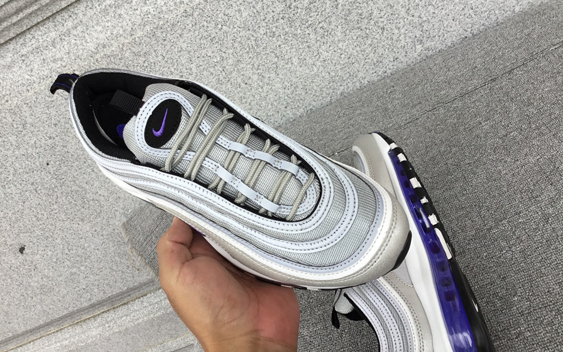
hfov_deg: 58.1
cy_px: 164
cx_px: 282
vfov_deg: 38.3
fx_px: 506
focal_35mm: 33
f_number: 2.4
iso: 25
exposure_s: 1/120
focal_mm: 3.3
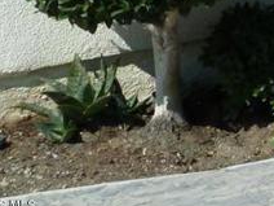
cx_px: 618
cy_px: -257
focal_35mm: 140
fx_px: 1108
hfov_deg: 11.9
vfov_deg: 9.6
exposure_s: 1/500
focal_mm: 4.7
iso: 80
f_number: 5
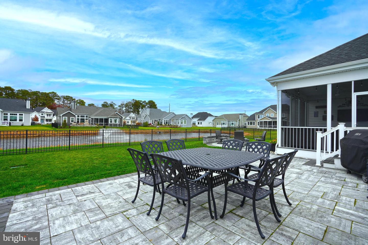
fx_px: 164
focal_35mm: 16
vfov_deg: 73.7
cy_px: 122
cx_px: 184
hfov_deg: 96.7
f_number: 6.3
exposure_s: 1/100
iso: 100
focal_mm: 16
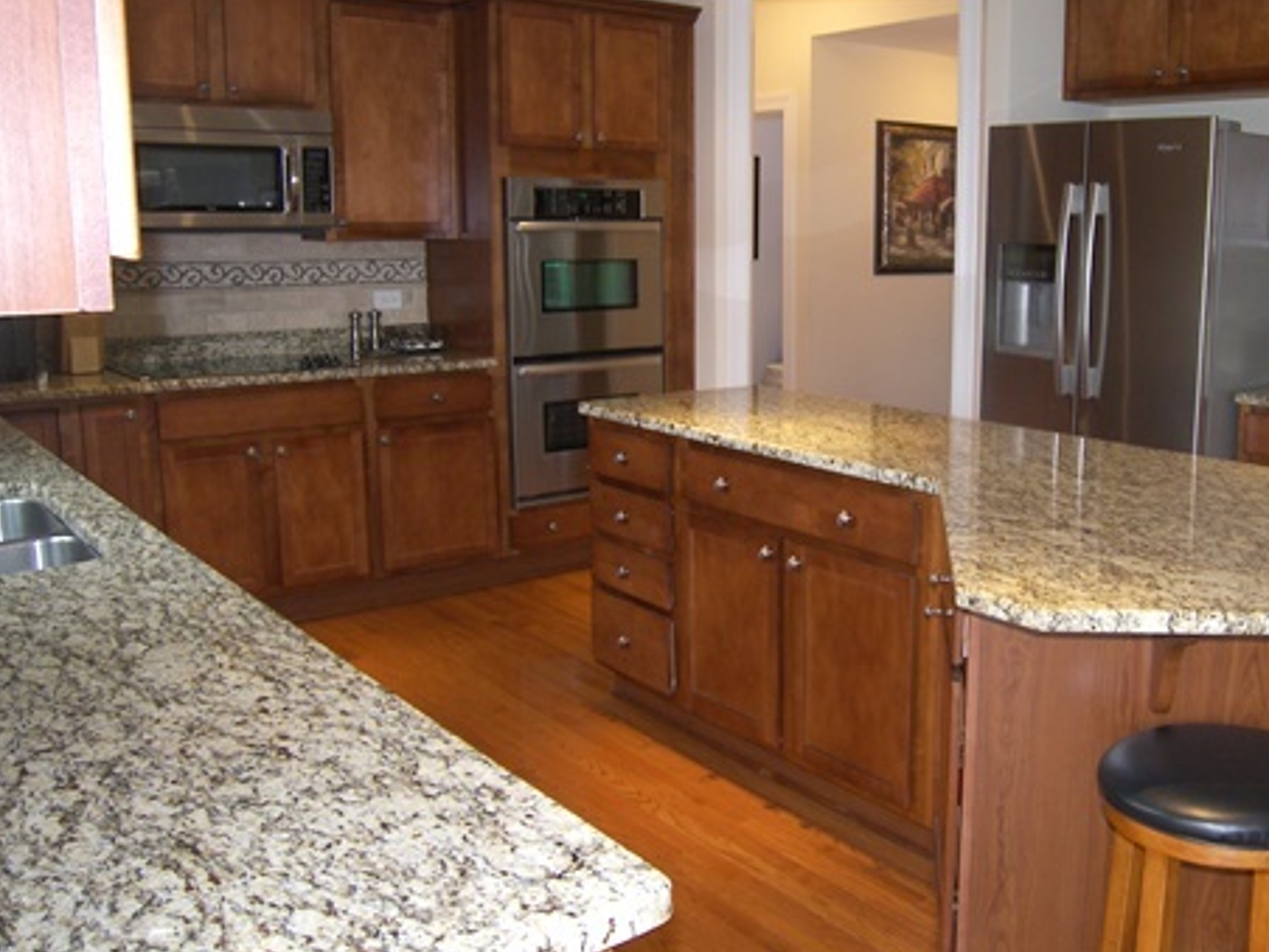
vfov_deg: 41.7
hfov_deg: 53.2
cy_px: 424
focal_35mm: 34
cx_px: 811
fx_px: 1246
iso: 100
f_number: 2.8
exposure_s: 1/30
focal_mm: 5
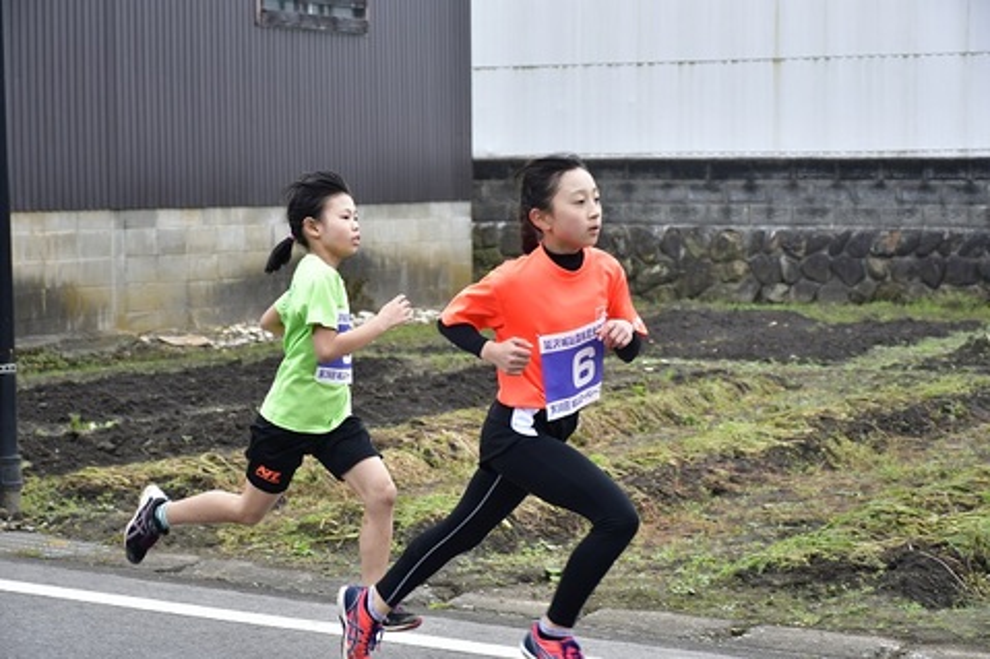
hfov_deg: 22.6
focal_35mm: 90
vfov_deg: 15.2
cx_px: 495
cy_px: 330
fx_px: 2474
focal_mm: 60
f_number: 5.6
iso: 500
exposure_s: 1/500
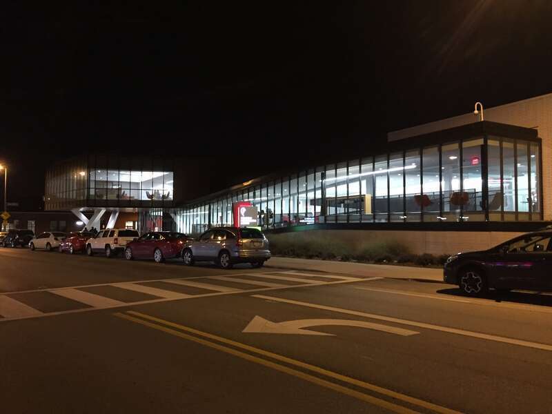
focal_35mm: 29
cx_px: 276
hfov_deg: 61.7
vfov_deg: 48.2
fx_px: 462
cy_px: 207
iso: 250
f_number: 2.2
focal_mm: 4.15
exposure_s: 1/15
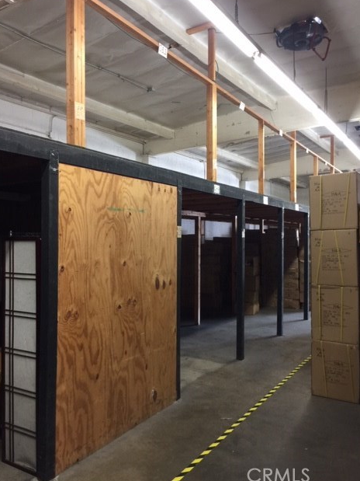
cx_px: 177
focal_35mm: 30
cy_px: 238
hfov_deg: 46.8
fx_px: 416
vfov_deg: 60.0
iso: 64
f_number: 2.2
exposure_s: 1/15
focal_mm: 4.15
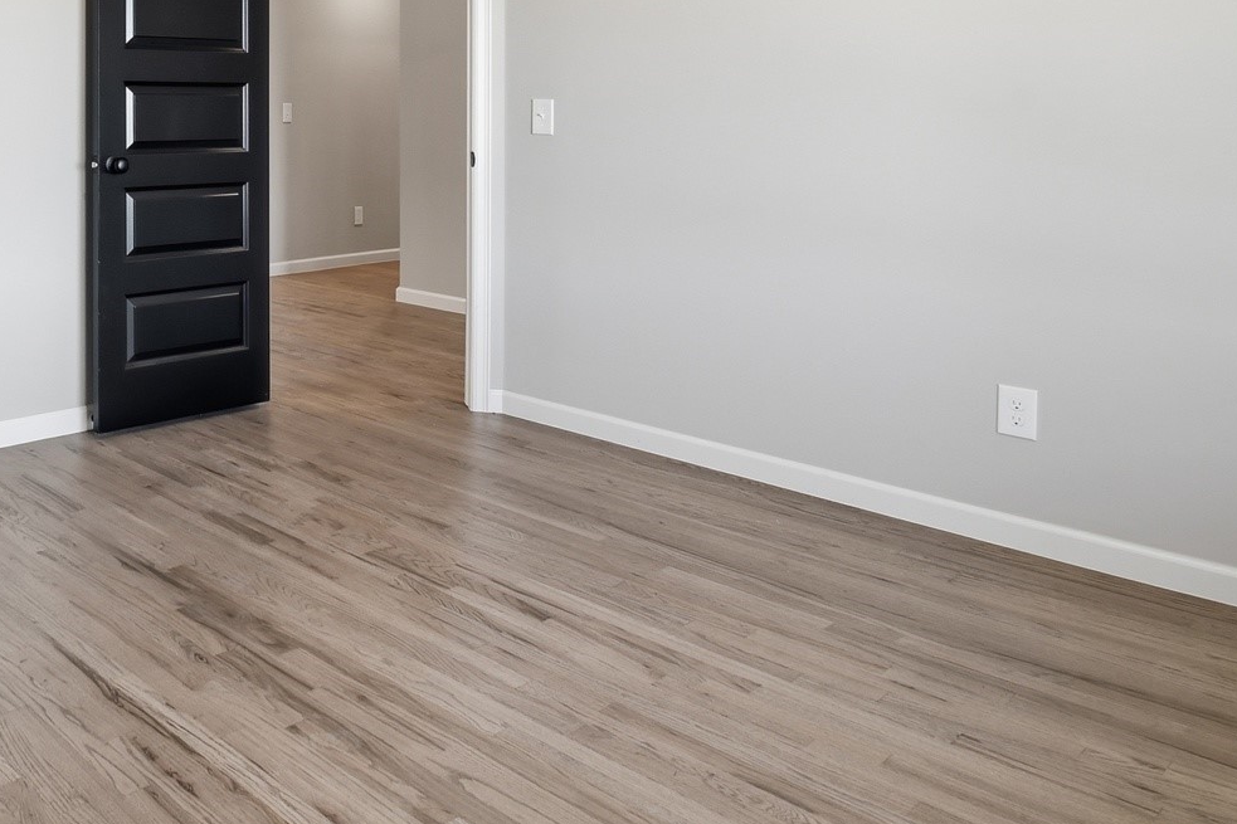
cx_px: 93
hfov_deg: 54.3
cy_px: 107
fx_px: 996
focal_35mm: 29
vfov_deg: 41.9
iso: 250
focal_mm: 10
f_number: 9
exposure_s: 1/50
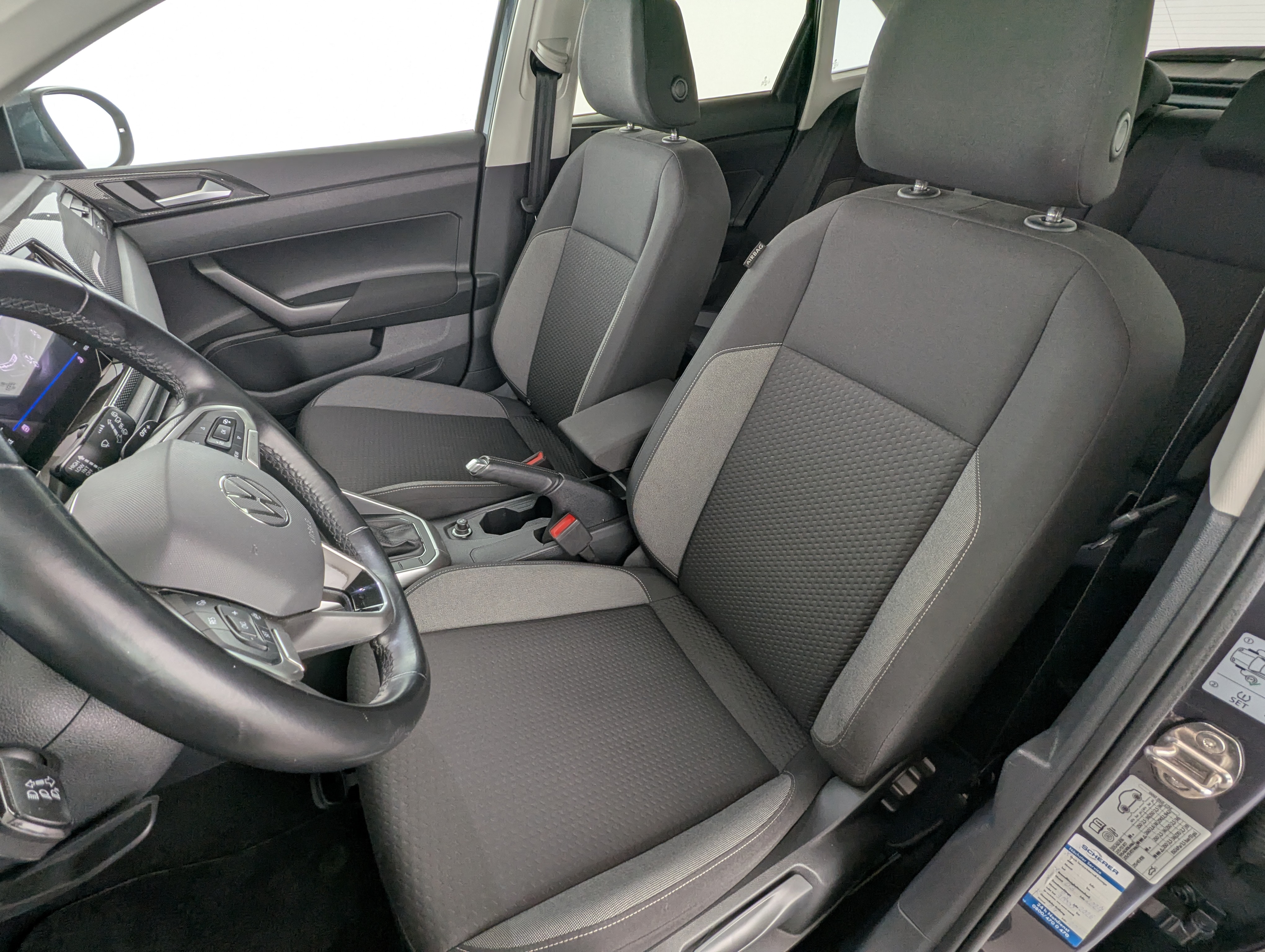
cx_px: 632
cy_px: 476
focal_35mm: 16
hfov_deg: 94.4
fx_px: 586
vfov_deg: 78.2
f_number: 2.2
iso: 67
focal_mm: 2.35
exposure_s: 1/31.6
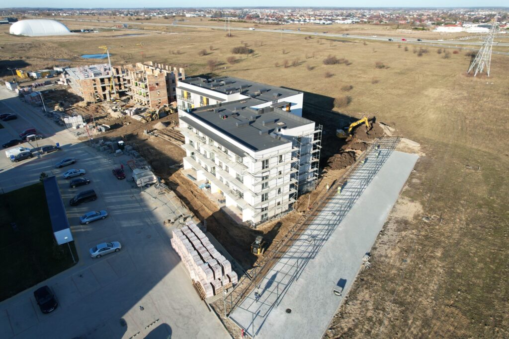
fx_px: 311
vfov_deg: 57.2
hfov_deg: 78.6
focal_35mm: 22
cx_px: 254
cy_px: 170
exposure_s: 1/1000
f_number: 2.8
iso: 100
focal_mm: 8.38
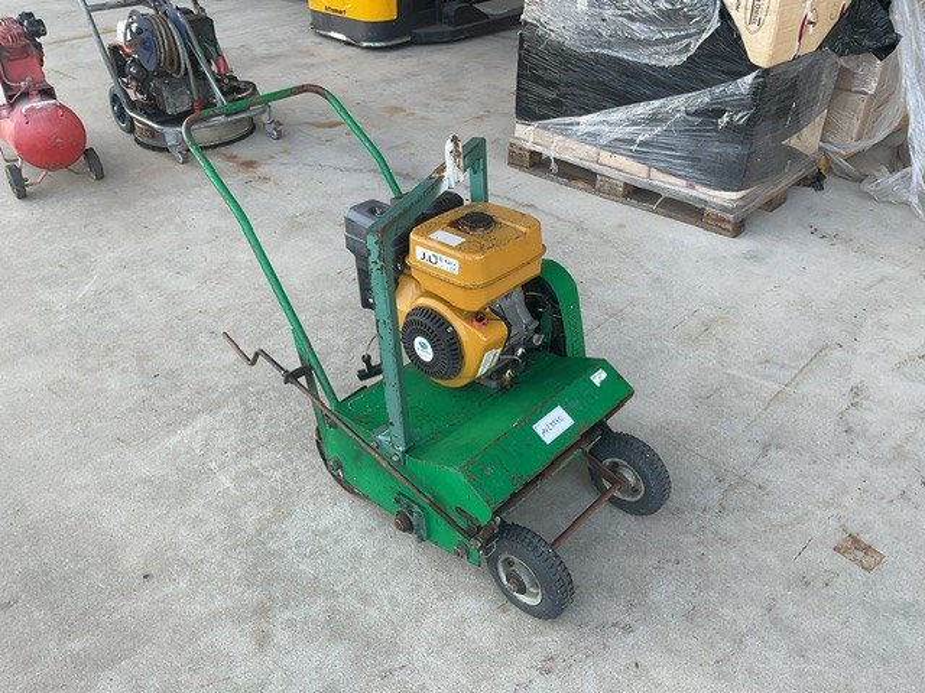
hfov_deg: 61.7
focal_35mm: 29
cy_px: 346
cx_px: 462
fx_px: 775
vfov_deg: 48.2
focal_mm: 3
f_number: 1.8
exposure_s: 1/245
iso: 16
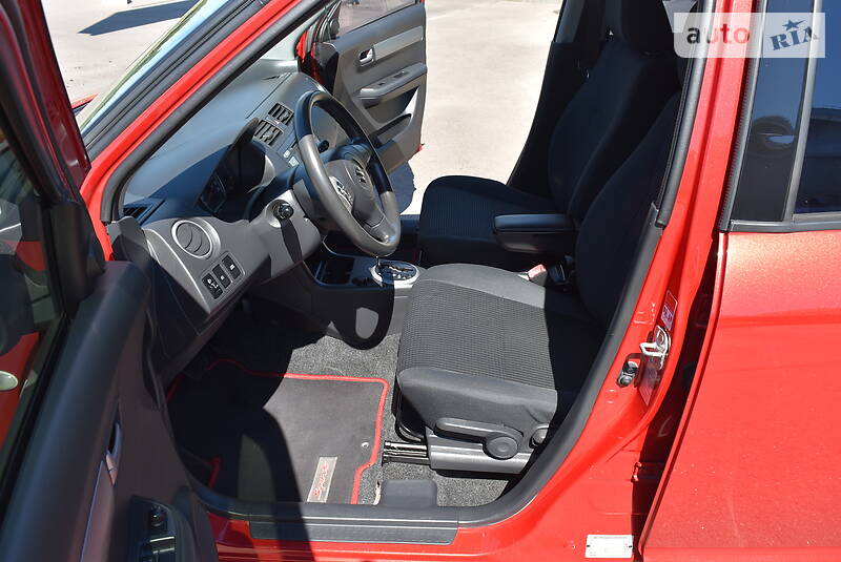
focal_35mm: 27
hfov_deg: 67.3
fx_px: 631
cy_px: 281
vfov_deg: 48.0
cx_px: 420
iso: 200
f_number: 6.3
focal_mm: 18
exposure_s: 1/200
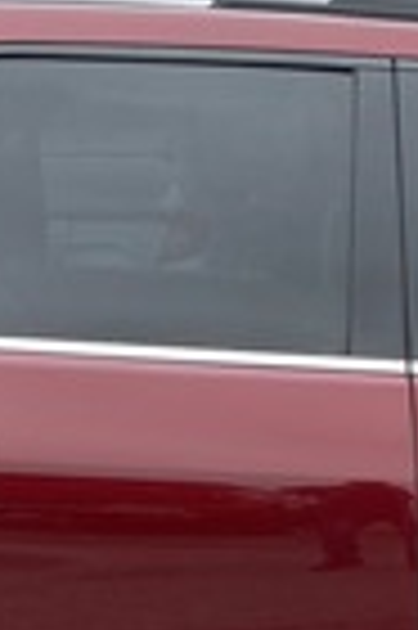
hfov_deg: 10.9
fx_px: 2165
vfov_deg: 15.8
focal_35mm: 124
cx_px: 400
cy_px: 788
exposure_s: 1/502
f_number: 1.8
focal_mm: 4.25
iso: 32
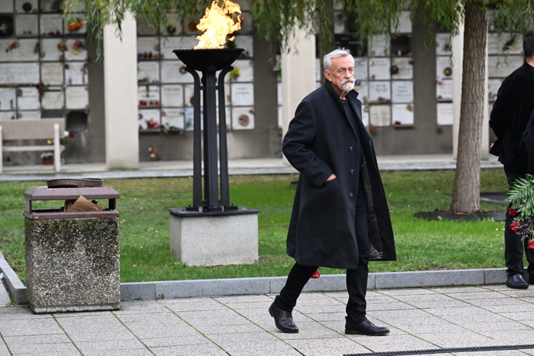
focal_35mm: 125
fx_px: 1854
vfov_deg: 11.0
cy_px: 178
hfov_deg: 16.4
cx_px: 267
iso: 1250
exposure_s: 1/1000
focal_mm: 125
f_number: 5
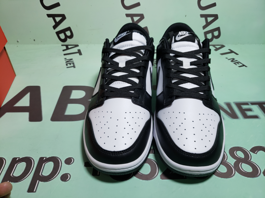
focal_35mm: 26
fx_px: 199
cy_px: 99
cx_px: 132
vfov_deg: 53.1
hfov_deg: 67.3
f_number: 1.5
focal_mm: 4.3
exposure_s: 1/419
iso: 50
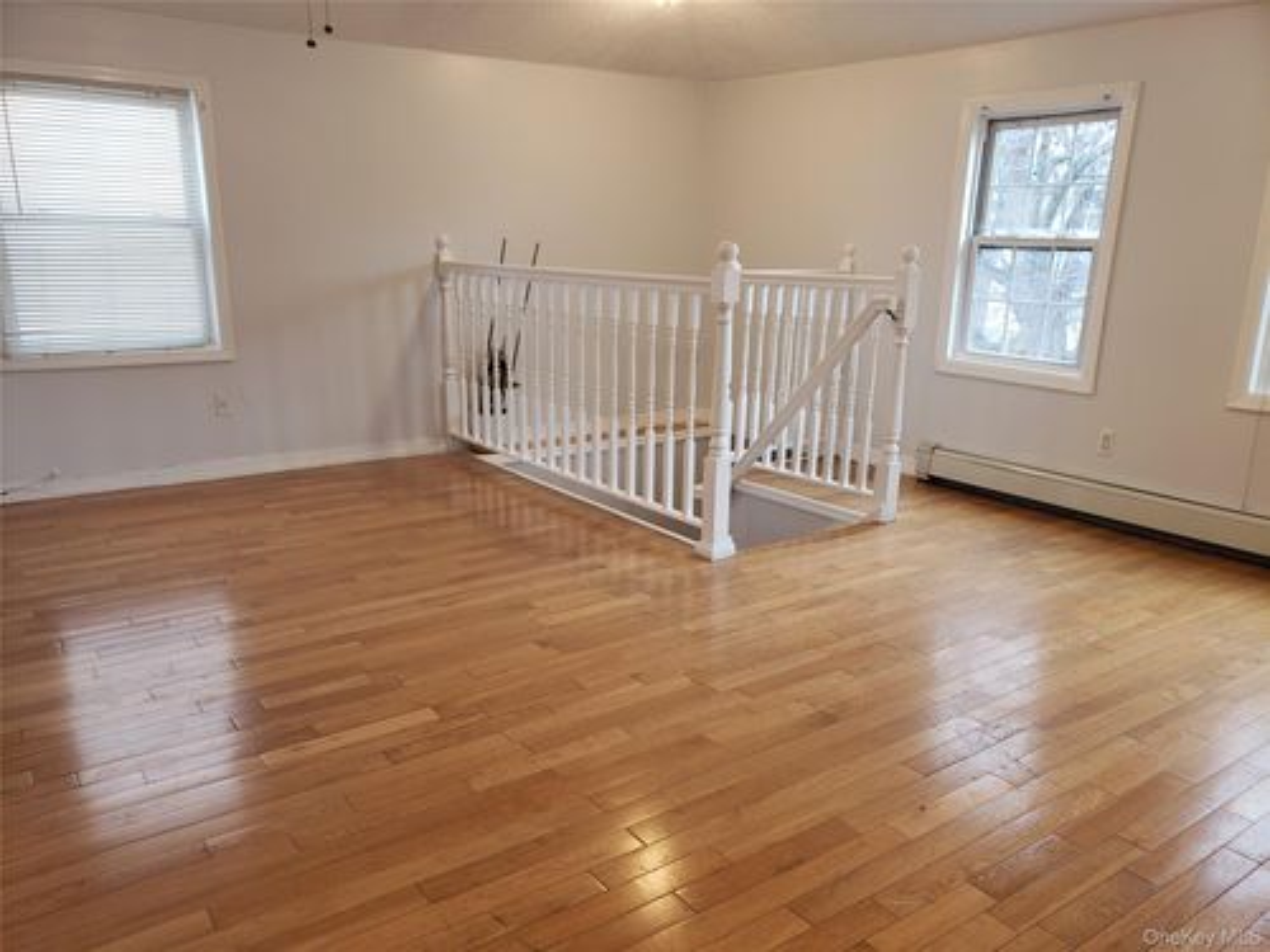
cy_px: 476
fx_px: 954
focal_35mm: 26
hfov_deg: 67.3
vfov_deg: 53.1
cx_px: 635
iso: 100
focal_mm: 4.3
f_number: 2.4
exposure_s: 1/60
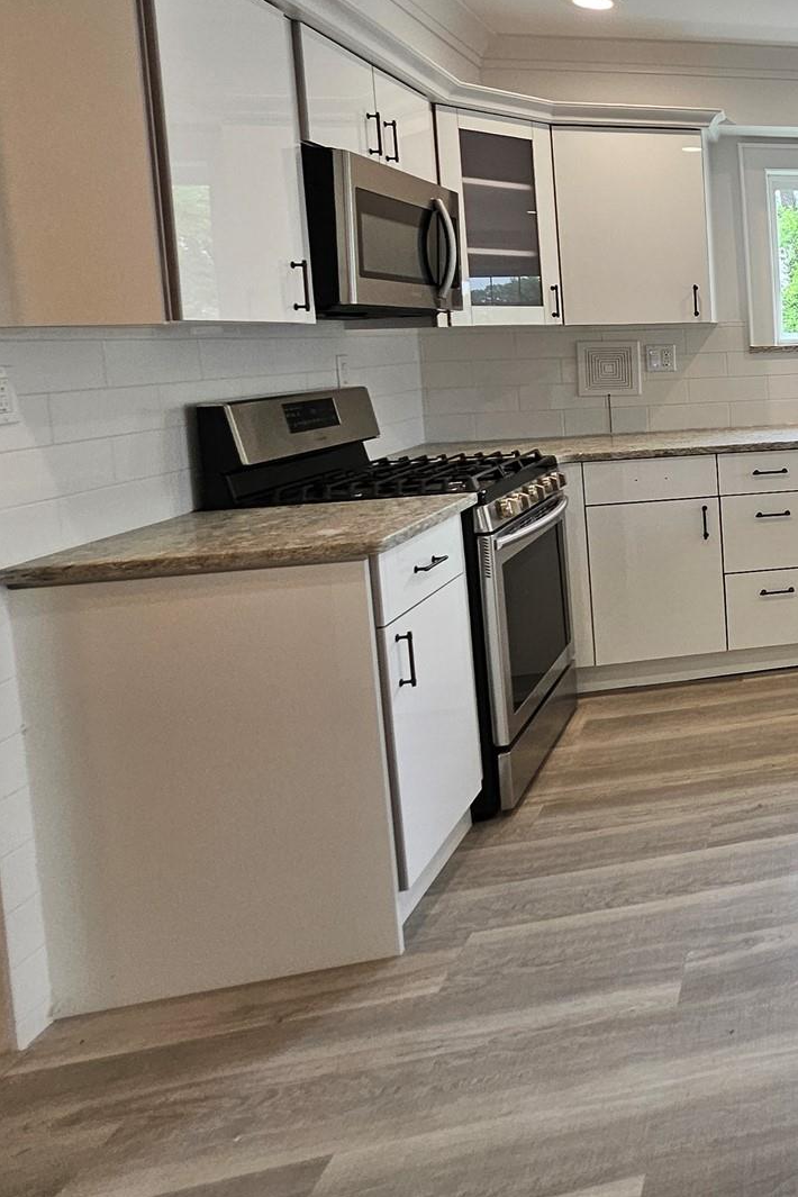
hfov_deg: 33.9
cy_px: 391
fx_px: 864
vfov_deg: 67.3
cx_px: 1060
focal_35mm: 26
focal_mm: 1.7
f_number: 2.2
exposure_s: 1/50
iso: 50
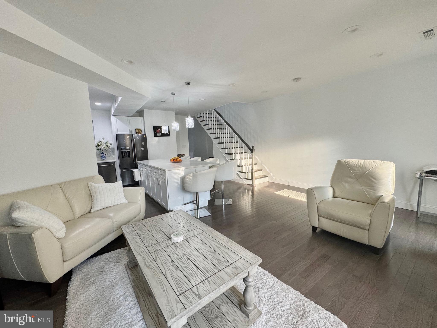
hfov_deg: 102.1
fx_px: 177
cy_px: 164
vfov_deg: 85.7
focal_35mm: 14
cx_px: 218
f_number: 2.2
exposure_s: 1/120
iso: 160
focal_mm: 2.22
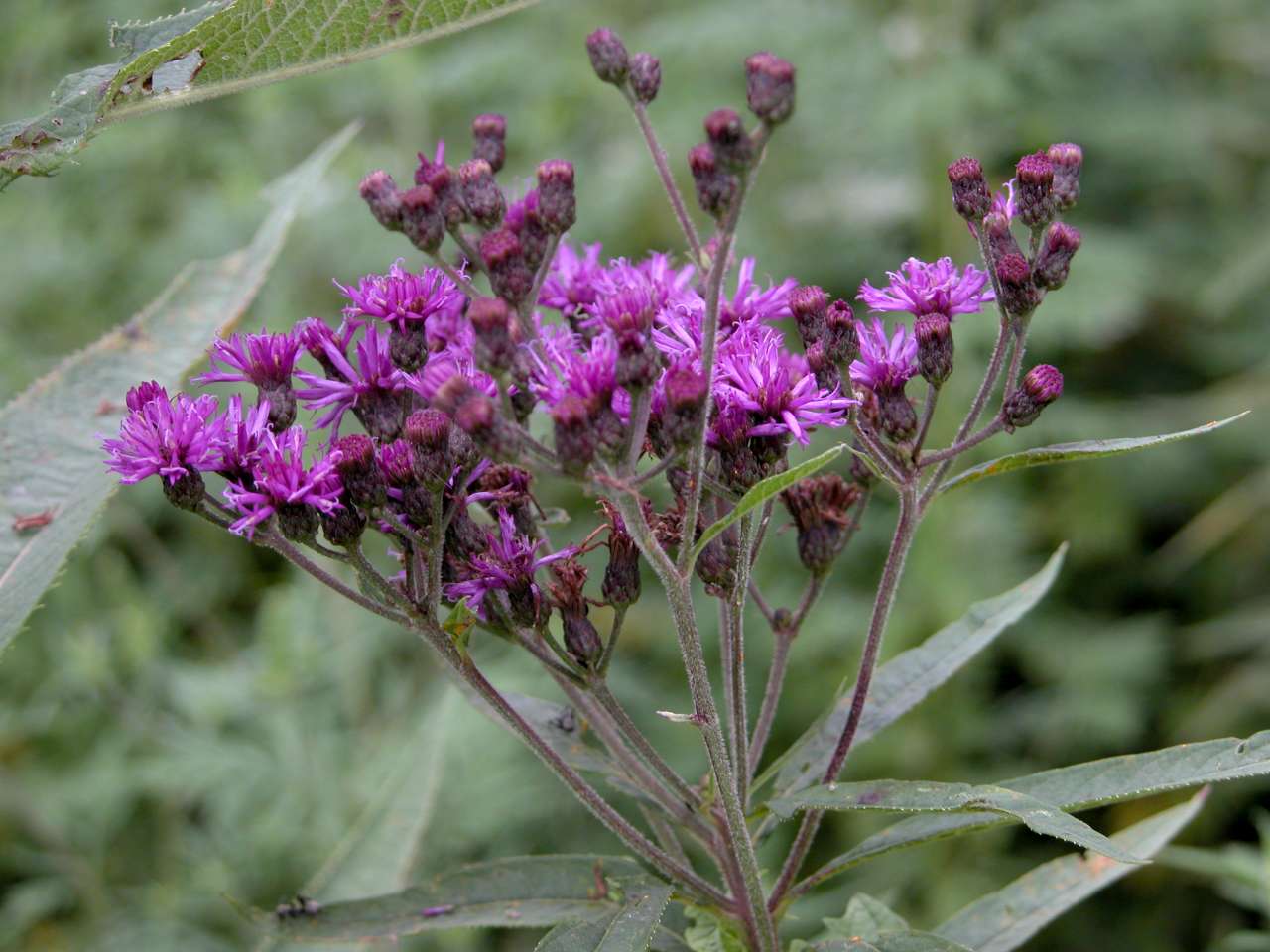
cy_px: 476
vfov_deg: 13.8
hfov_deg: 18.4
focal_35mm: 107
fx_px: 3926
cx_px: 635
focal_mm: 27.3
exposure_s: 1/132
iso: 100
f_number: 3.7
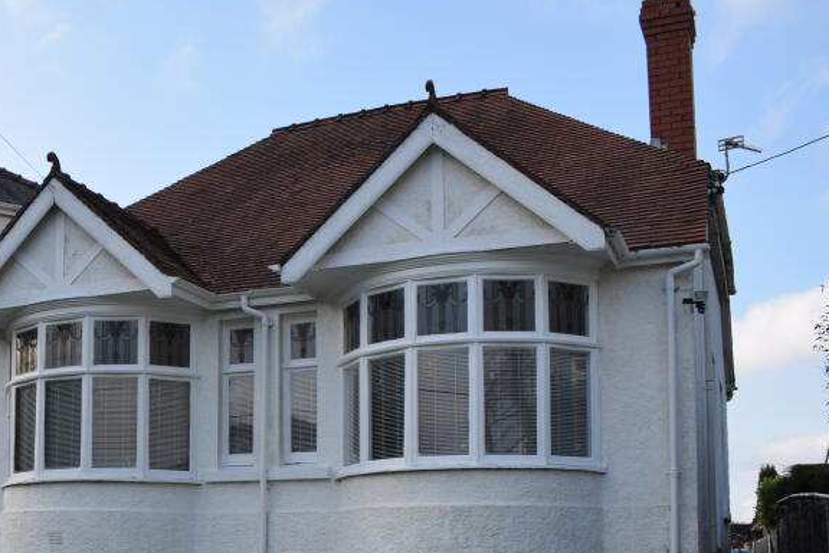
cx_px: 130
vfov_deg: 27.3
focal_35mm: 48
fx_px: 1105
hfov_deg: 39.0
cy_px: 477
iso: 100
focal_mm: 18
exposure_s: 1/200
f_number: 8
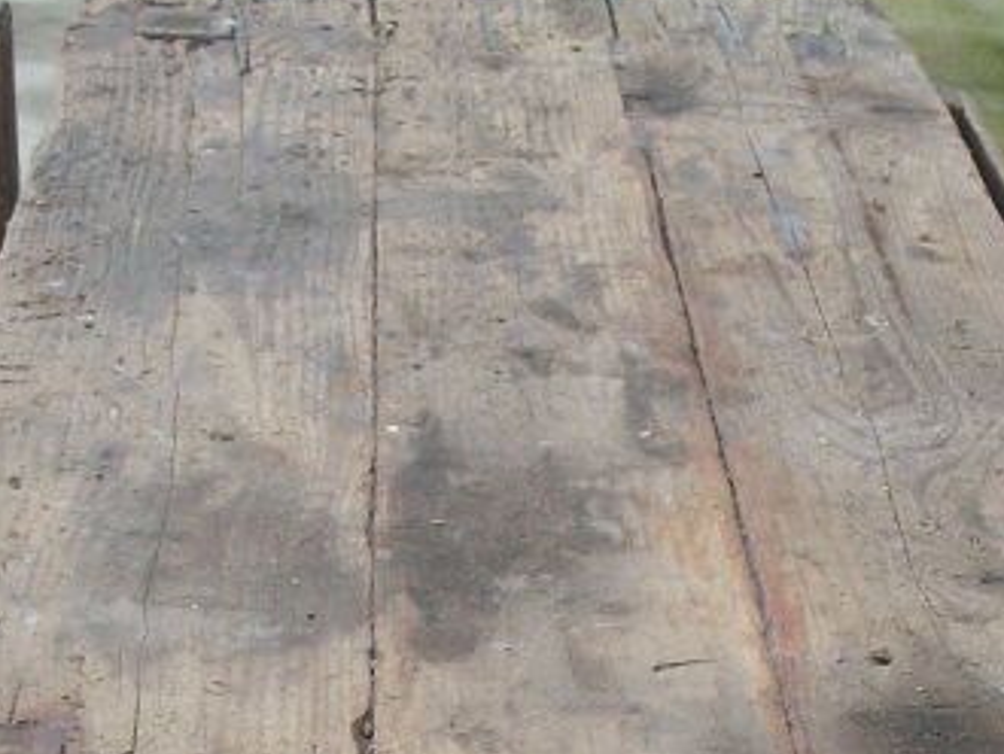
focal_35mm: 124
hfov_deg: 15.9
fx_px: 3599
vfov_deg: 11.5
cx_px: 572
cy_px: 1073
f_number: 2.9
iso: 80
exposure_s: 1/160
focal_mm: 5.7
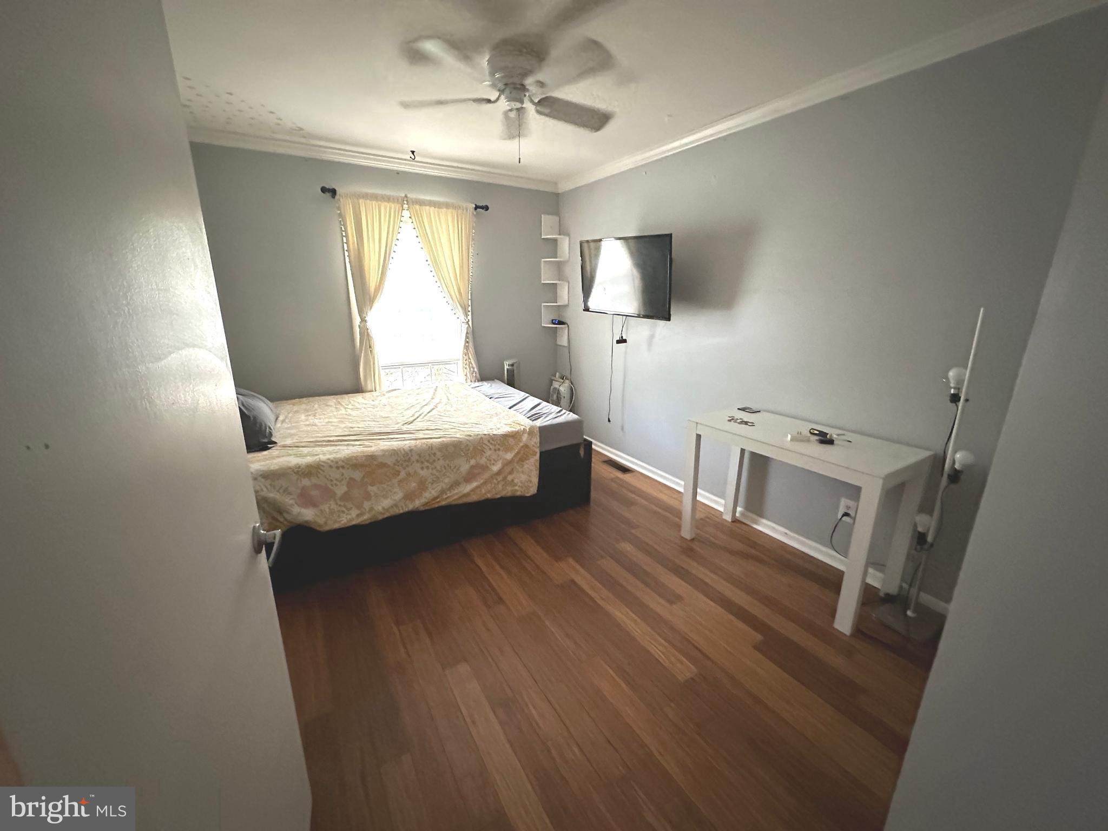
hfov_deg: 102.1
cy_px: 416
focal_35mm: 14
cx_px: 554
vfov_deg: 85.7
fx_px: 448
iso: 1250
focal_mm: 2.22
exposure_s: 1/60
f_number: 2.2
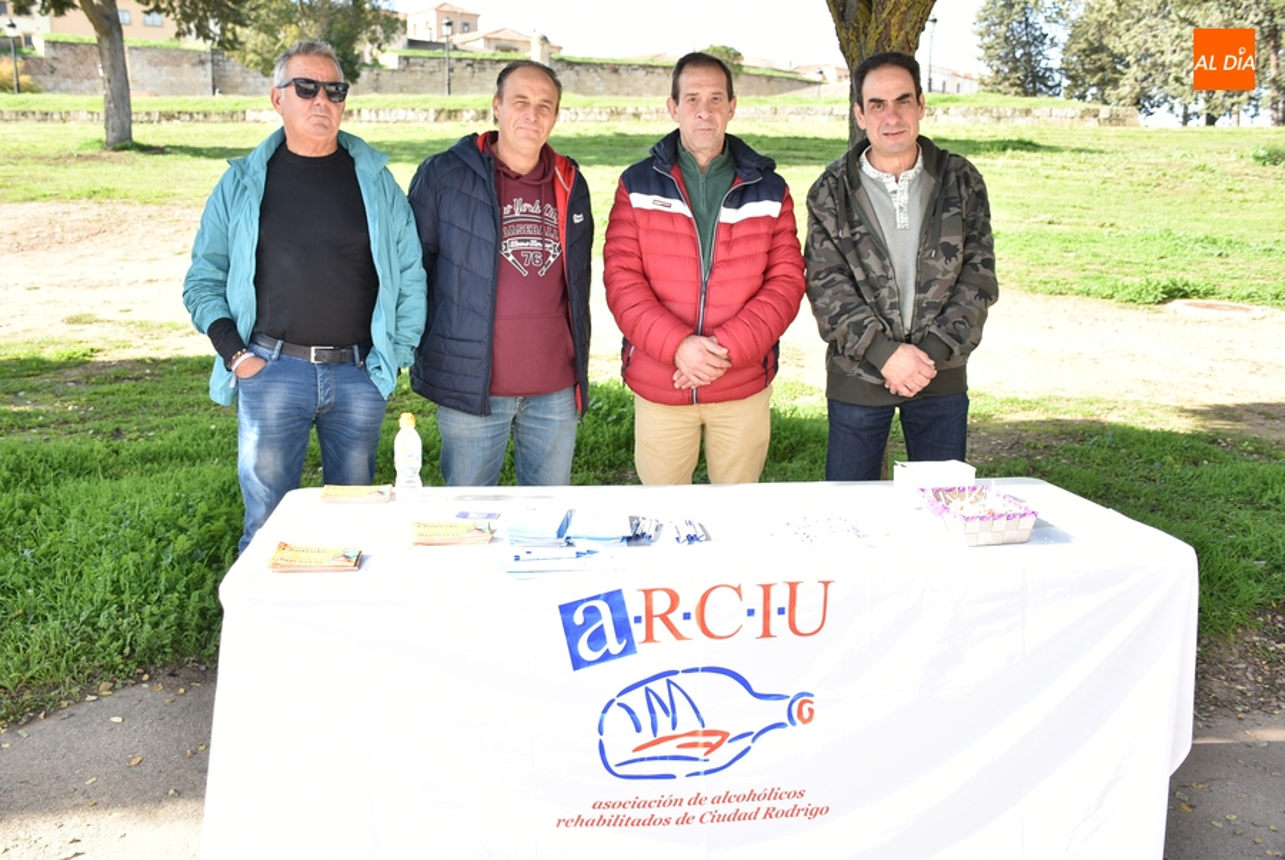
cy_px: 430
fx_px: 1179
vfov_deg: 40.1
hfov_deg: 57.2
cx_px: 642
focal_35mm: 33
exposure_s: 1/125
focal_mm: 22
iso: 100
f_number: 3.5
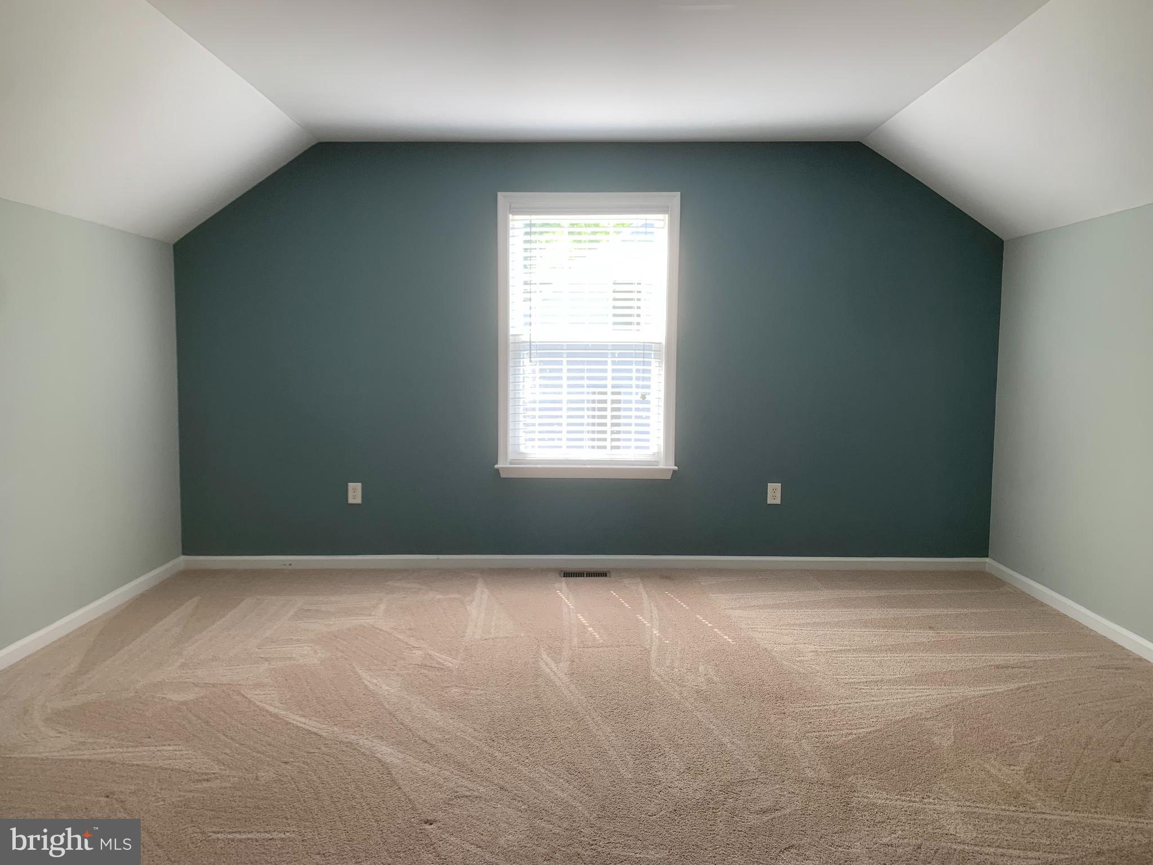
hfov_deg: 67.3
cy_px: 432
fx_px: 866
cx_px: 576
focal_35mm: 26
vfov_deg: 53.1
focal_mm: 4.25
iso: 64
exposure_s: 1/120
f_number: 1.8
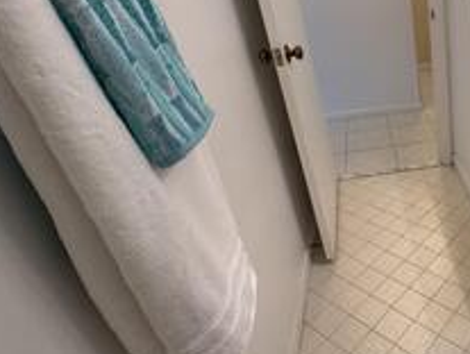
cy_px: 145
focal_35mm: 27
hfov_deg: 54.8
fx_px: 367
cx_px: 440
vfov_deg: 51.2
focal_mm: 2.22
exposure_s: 1/120
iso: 250
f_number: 2.2
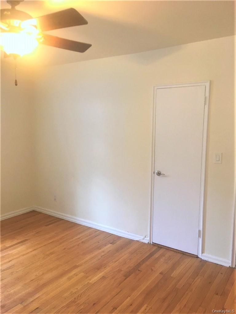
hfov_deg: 48.2
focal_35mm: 29
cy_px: 157
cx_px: 118
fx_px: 264
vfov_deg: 61.7
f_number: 2.2
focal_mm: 4.15
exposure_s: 1/30
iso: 100
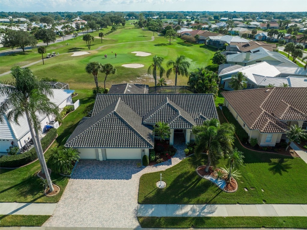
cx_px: 154
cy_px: 115
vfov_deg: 56.8
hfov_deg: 71.6
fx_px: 213
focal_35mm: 24
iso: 100
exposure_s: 1/120
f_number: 2.8
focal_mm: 12.29
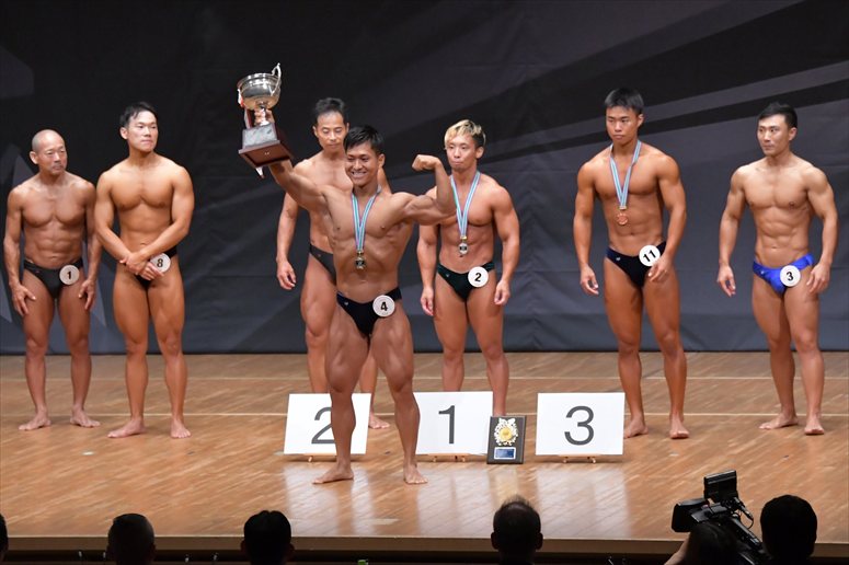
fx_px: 4762
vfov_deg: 6.8
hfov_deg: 10.2
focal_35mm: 202
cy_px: 282
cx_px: 424
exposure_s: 1/400
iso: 6400
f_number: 5.6
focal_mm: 135
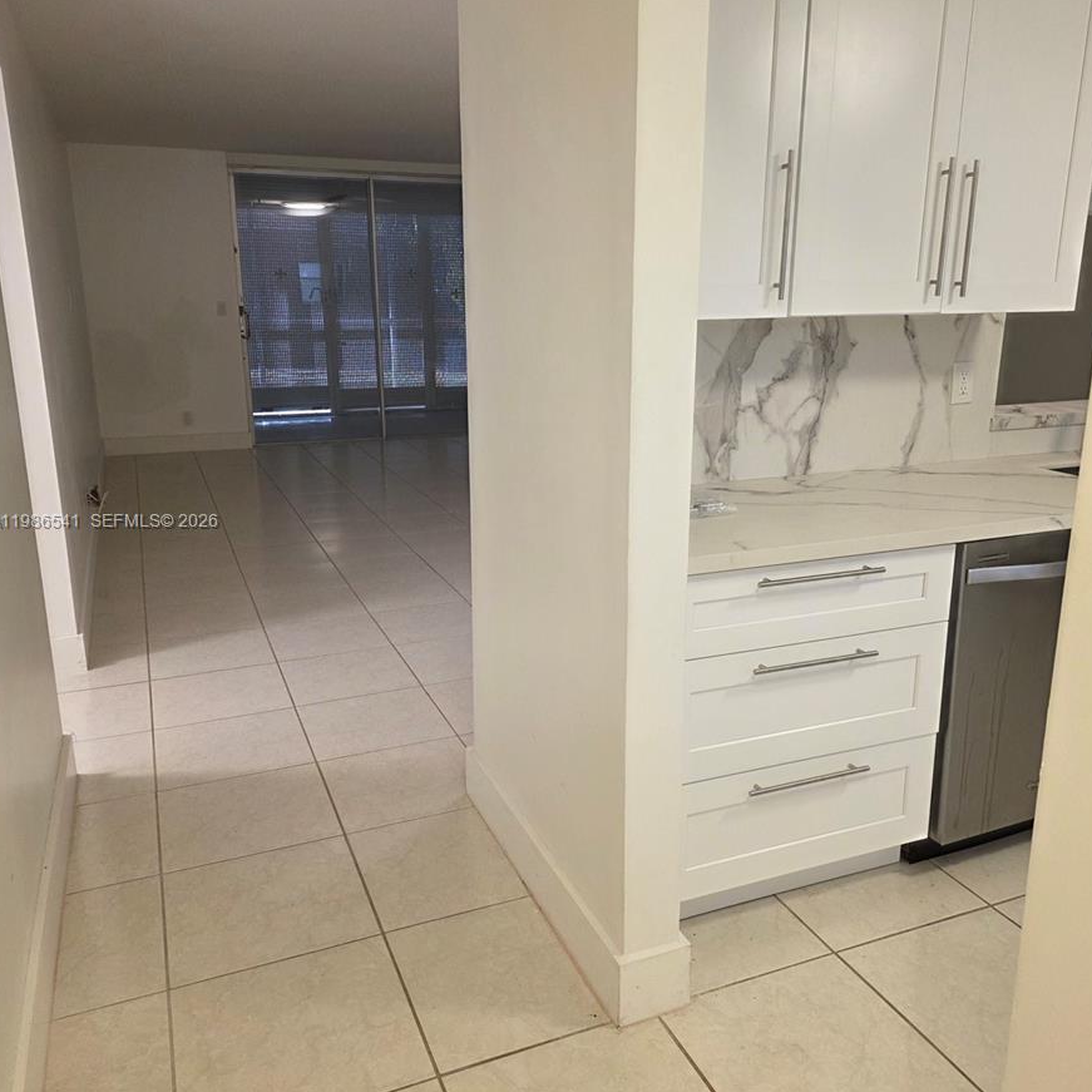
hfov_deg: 57.3
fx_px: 999
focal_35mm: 28
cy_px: 523
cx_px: 550
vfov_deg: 57.3
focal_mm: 6.3
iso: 320
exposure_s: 1/120
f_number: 1.7
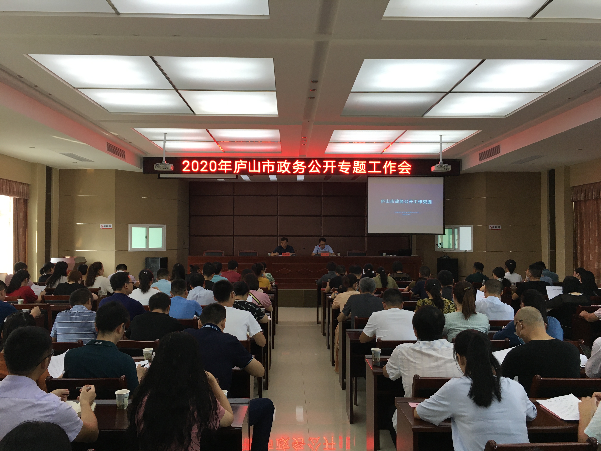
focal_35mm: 29
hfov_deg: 61.7
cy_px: 226
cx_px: 300
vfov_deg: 48.2
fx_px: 503
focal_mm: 4.15
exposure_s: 1/33
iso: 32
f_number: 2.2
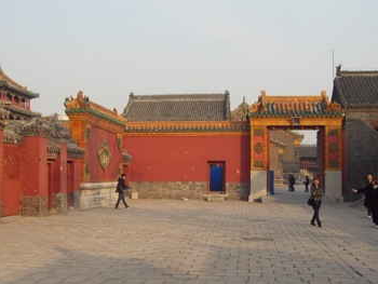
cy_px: 144
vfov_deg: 29.7
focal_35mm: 49
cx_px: 149
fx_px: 535
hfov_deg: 38.7
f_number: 6.2
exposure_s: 1/125
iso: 80
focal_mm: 6.6
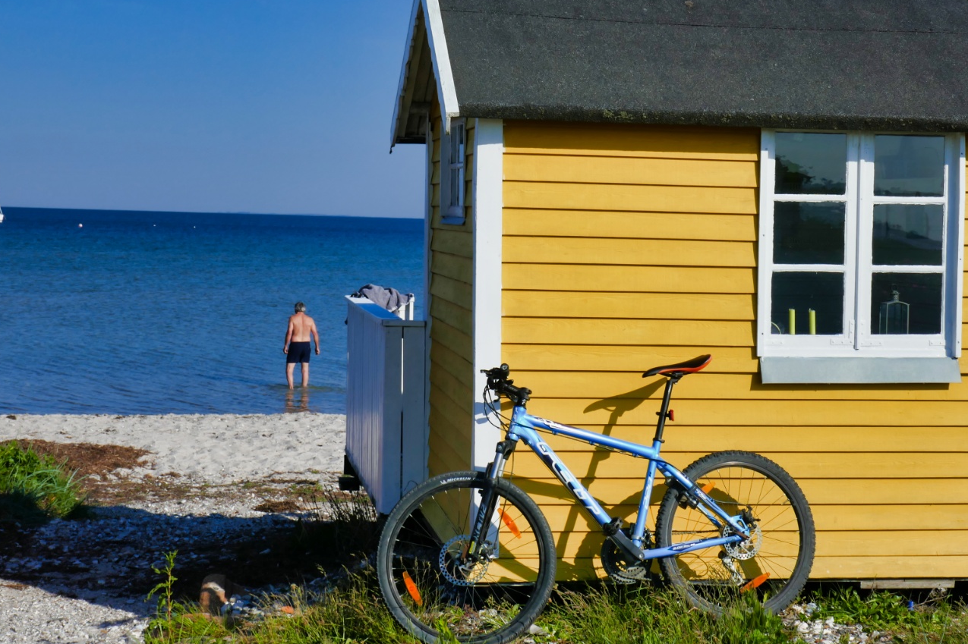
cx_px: 499
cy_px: 267
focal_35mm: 64
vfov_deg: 21.2
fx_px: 1720
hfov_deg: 31.4
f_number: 7.1
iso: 125
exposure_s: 1/800
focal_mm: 18.6
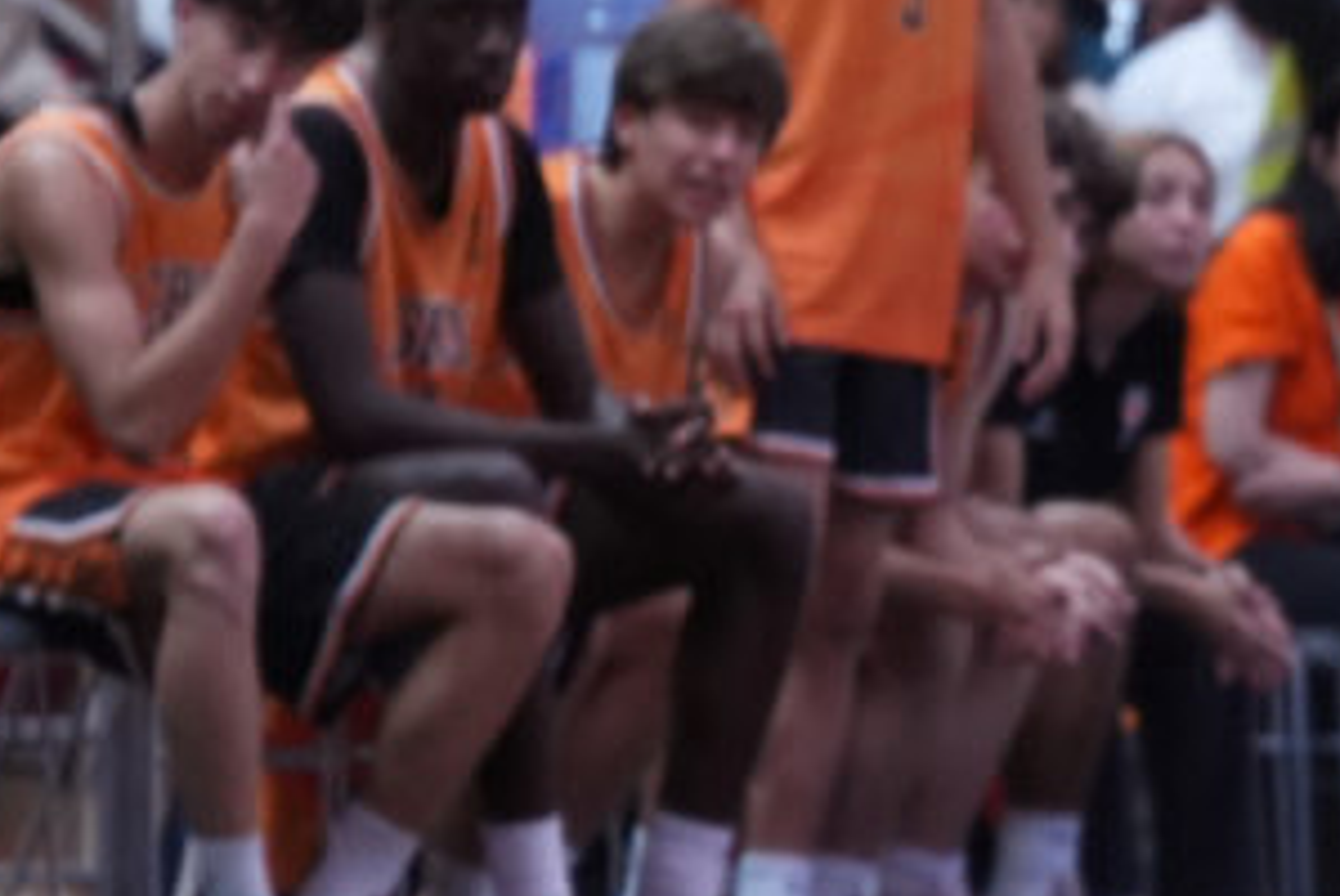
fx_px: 23137
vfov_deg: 2.2
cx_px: 2980
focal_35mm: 621
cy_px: 237
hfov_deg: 3.3
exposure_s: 1/1000
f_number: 2.8
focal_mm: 121
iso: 2000
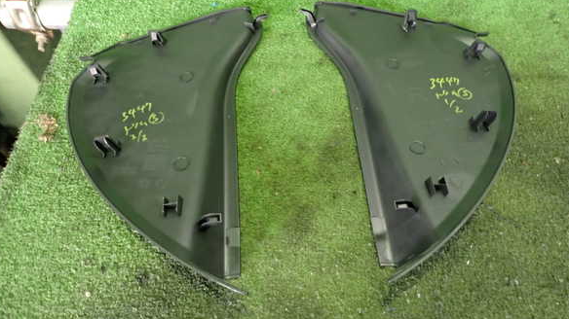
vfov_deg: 41.3
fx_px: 422
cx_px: 284
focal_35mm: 28
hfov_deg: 67.9
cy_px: 135
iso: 500
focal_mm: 4.5
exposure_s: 1/30
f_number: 2
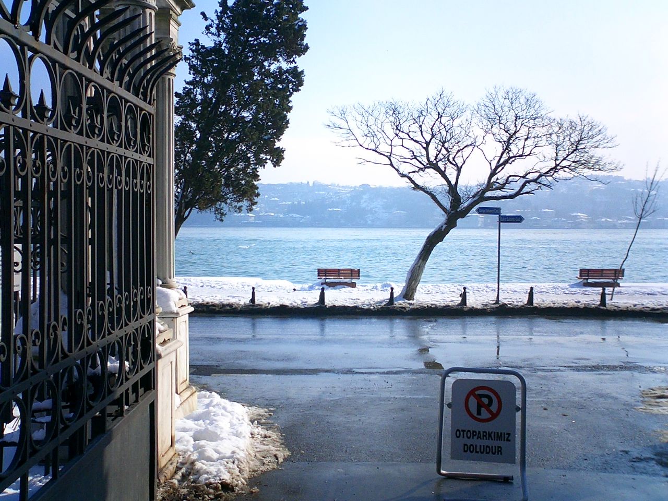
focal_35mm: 37
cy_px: 250
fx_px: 714
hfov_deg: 50.1
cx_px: 334
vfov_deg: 38.7
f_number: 3.5
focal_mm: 5.6
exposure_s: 1/1000
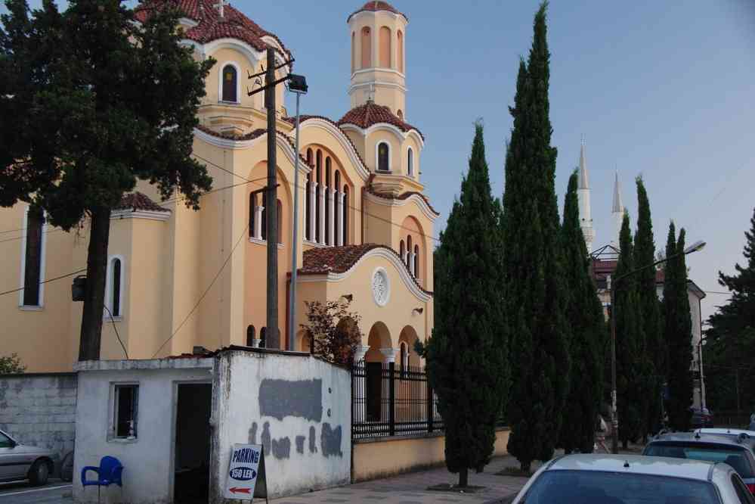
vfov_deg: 27.5
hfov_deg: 40.3
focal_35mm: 49
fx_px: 1028
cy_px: 252
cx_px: 378
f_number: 6.3
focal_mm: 32.5
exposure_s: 1/60
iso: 3200
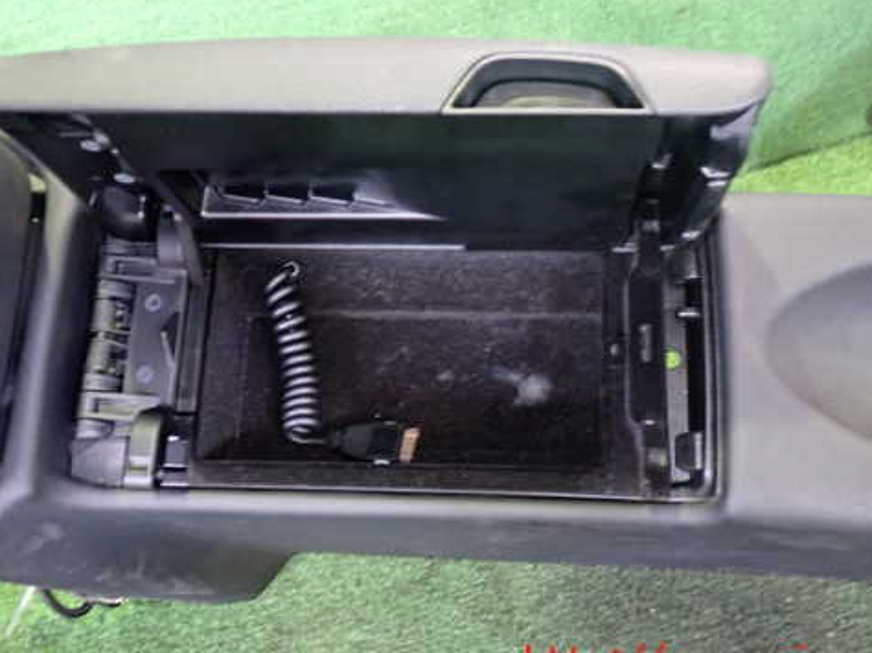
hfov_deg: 48.9
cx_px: 388
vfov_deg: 37.6
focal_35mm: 38
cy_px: 272
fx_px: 957
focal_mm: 5.4
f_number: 2.3
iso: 800
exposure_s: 1/15
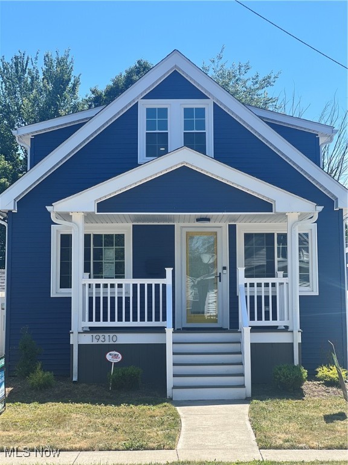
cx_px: 174
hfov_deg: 19.1
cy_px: 232
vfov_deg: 25.3
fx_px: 1032
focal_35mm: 77
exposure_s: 1/444
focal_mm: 9
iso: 32
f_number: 2.8
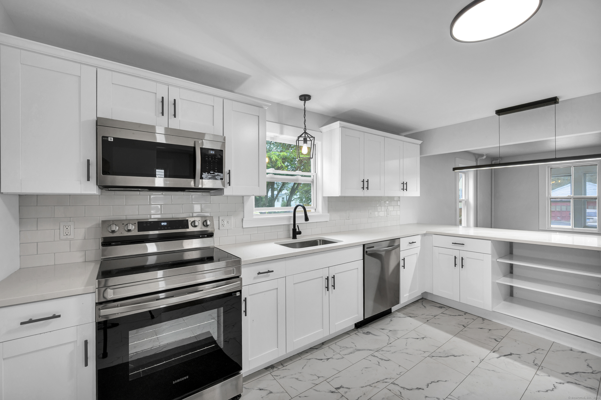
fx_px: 234
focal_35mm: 14
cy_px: 200
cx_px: 300
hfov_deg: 104.3
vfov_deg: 81.1
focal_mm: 14
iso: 320
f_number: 7.1
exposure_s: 1/60
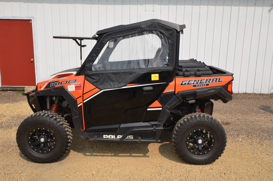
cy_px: 90
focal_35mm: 30
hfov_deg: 62.0
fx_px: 227
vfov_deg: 43.4
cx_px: 136
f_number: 10
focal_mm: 20
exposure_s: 1/200
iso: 100
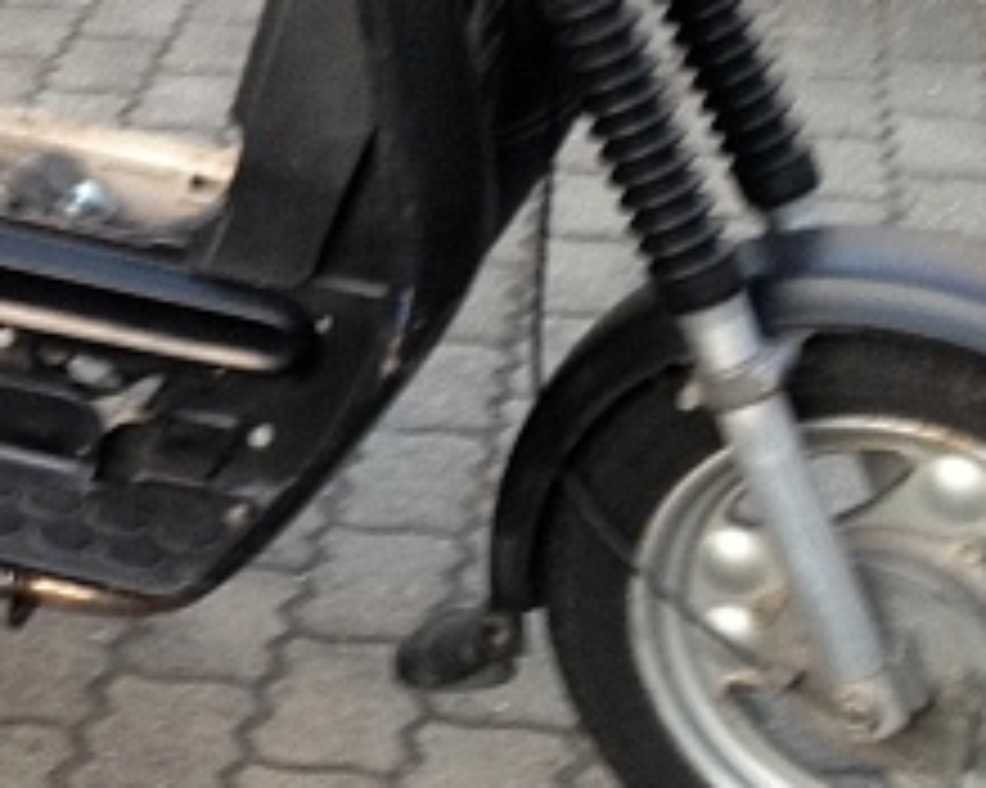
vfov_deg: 12.3
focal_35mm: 125
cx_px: -230
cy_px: 108
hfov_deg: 14.8
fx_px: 3646
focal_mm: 4.28
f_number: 2.4
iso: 80
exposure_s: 1/20
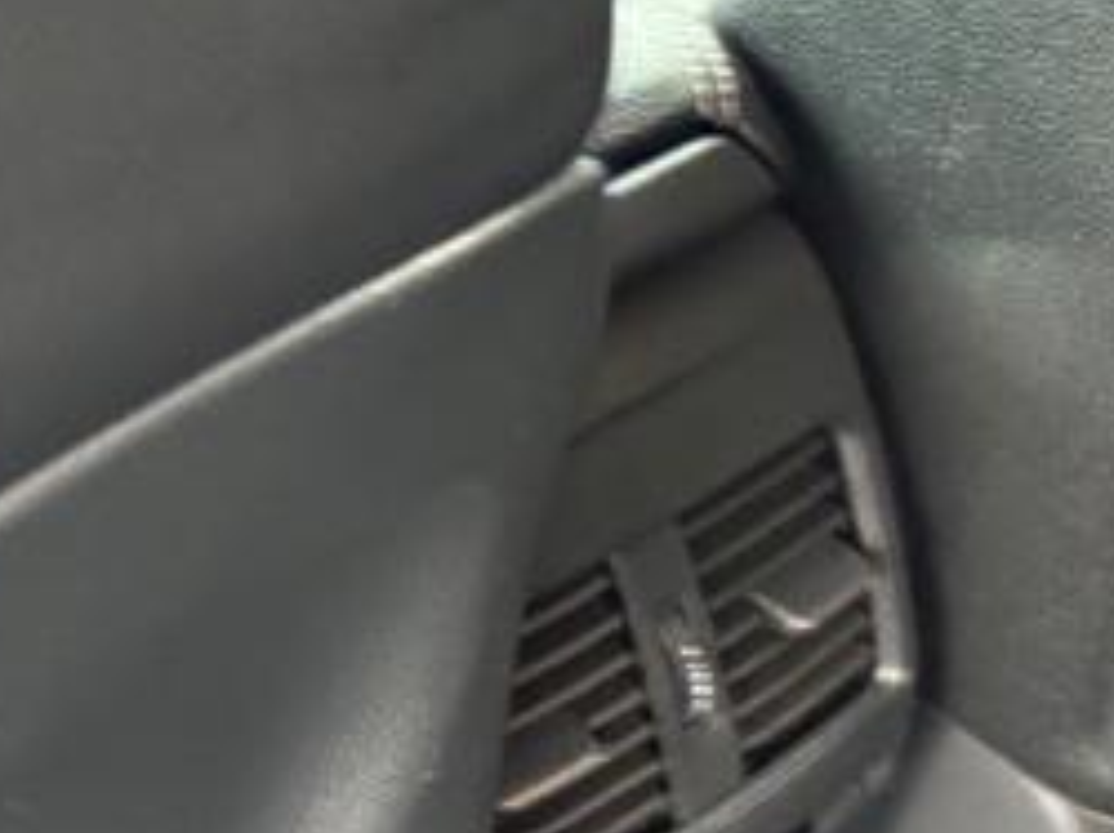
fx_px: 3955
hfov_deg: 15.7
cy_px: 735
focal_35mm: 123
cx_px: 1145
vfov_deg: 12.0
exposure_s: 1/27
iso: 800
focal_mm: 6.76
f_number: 1.78
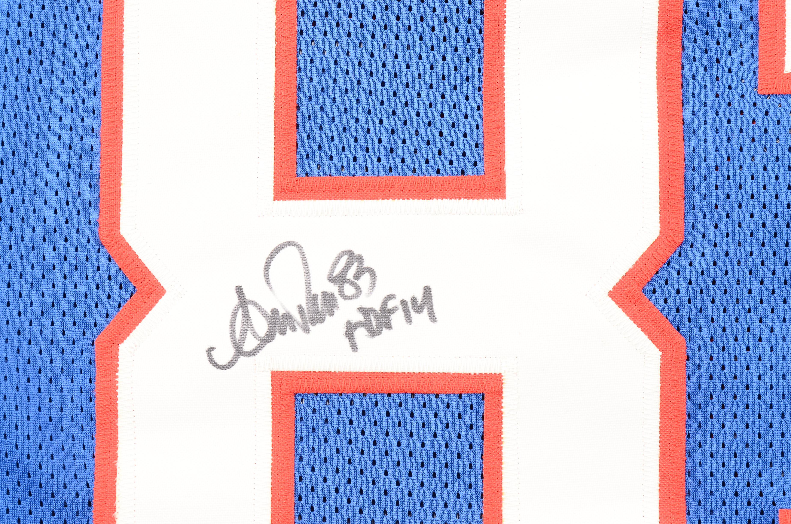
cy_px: 262
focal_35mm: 82
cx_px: 396
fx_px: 1809
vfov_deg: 16.5
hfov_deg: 24.7
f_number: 10
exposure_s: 1/60
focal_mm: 55
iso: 320
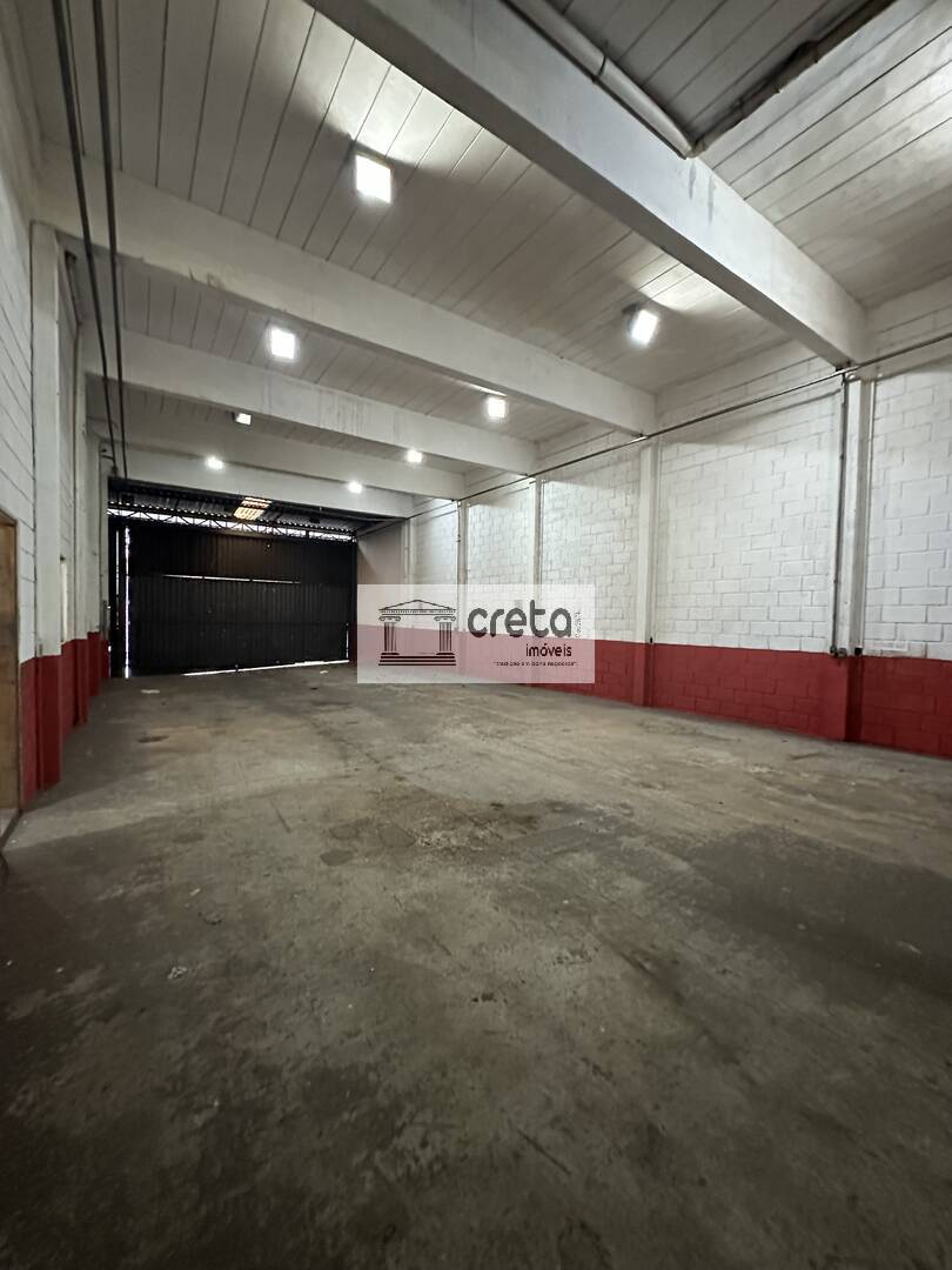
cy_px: 635
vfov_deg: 102.1
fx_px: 513
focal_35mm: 14
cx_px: 476
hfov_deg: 85.7
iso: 1000
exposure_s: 1/60
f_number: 2.2
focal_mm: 2.22
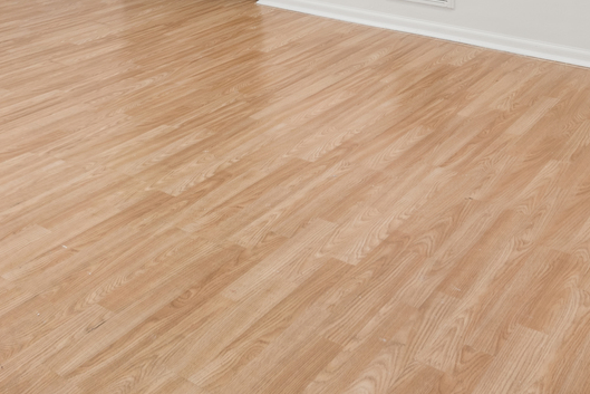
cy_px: -199
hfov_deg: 37.7
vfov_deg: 21.7
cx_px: 194
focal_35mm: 52
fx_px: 852
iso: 125
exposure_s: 1/20
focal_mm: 17
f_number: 8
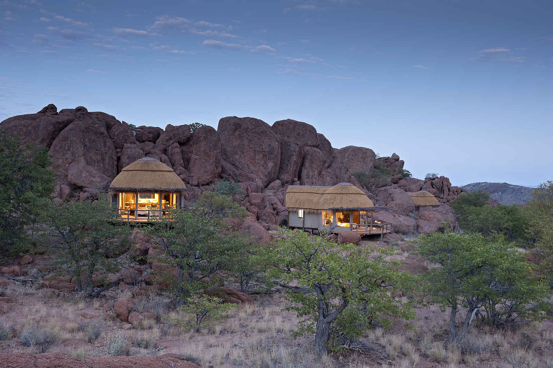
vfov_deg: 38.8
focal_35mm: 34
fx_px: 522
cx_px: 276
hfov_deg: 55.8
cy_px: 184
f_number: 8
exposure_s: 5
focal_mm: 34
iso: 800
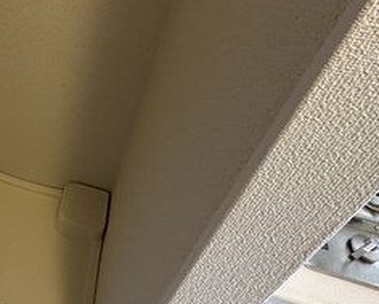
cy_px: 40
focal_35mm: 37
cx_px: -18
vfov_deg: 37.9
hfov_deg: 41.3
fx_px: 415
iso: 320
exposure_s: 1/60
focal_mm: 2.22
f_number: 2.2
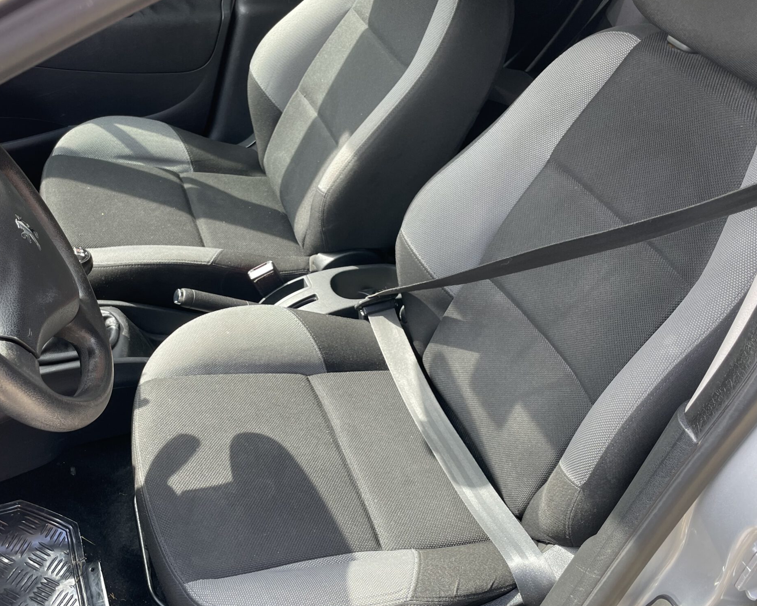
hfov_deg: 51.1
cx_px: 290
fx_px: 784
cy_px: 298
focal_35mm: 35
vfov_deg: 42.2
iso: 32
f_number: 1.6
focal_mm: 4.2
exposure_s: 1/121
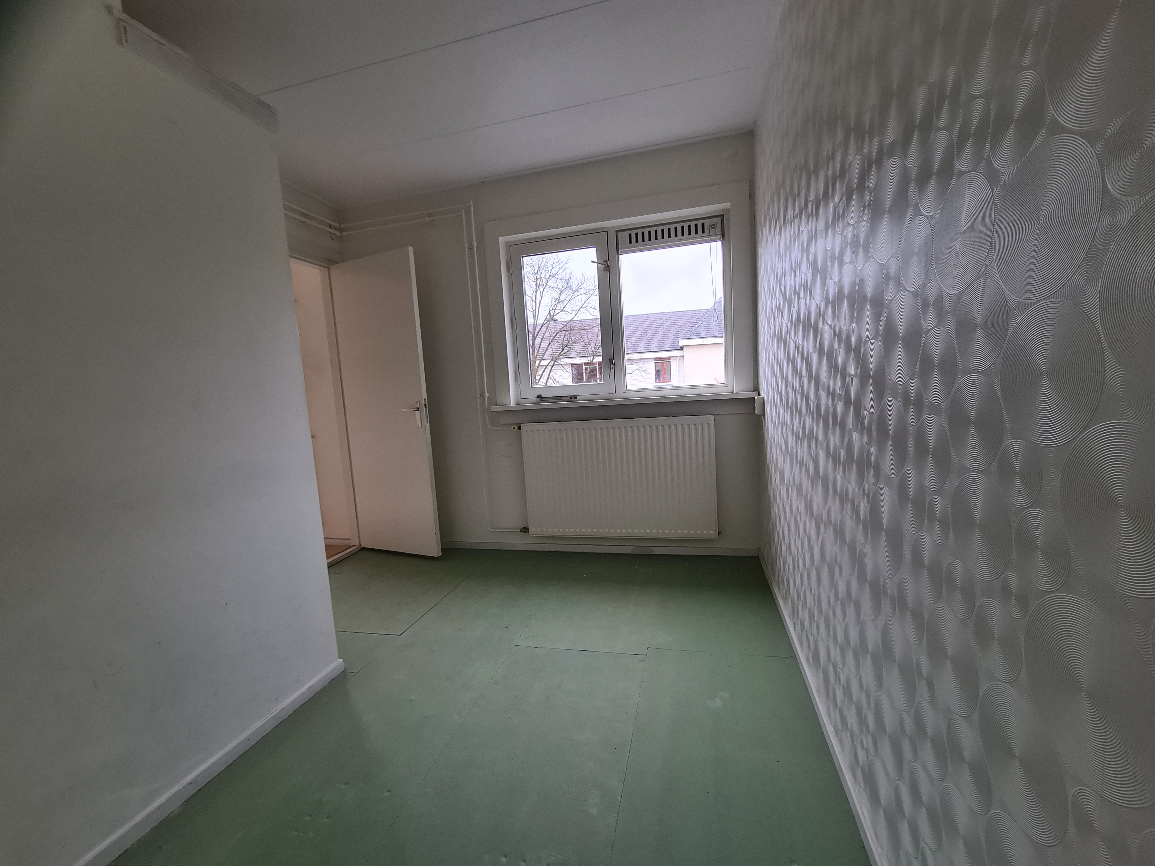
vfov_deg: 89.9
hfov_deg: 106.2
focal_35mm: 13
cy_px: 433
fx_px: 434
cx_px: 578
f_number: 2.2
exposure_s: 1/50
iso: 125
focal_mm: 2.2
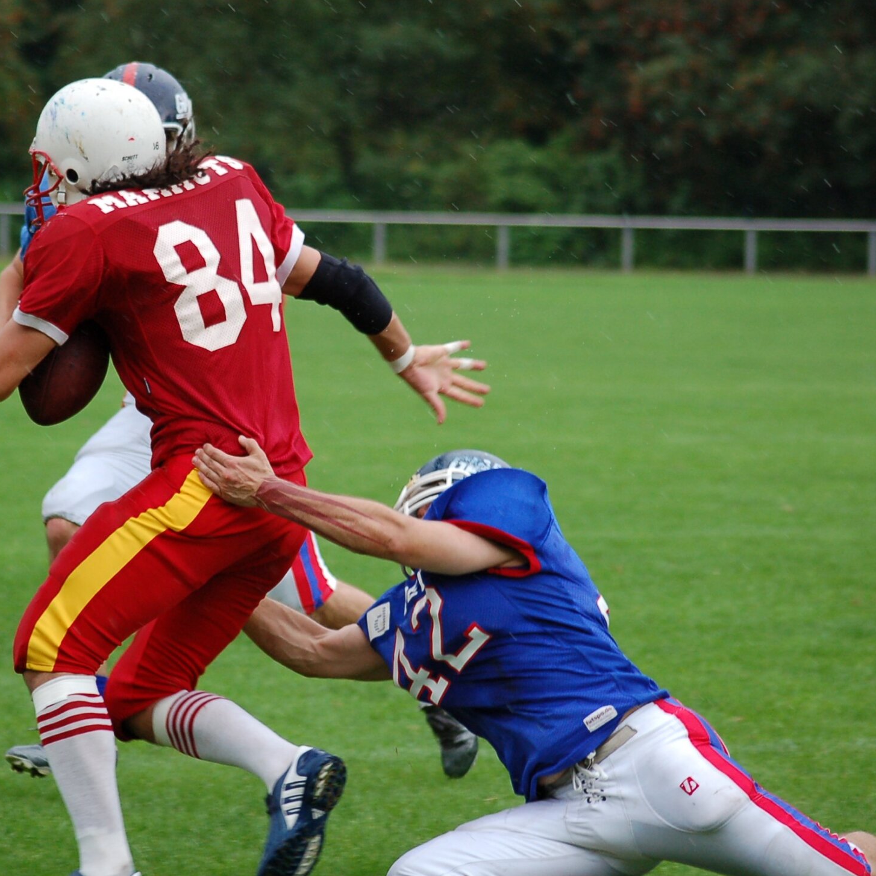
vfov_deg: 7.6
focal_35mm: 231
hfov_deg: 7.6
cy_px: 439
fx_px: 6614
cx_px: 352
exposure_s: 1/500
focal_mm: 120
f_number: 4.2
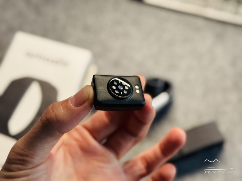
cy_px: 90
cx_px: 121
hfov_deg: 39.7
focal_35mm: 48
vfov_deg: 30.3
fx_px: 336
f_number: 1.78
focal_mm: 6.76
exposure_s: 1/65
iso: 100
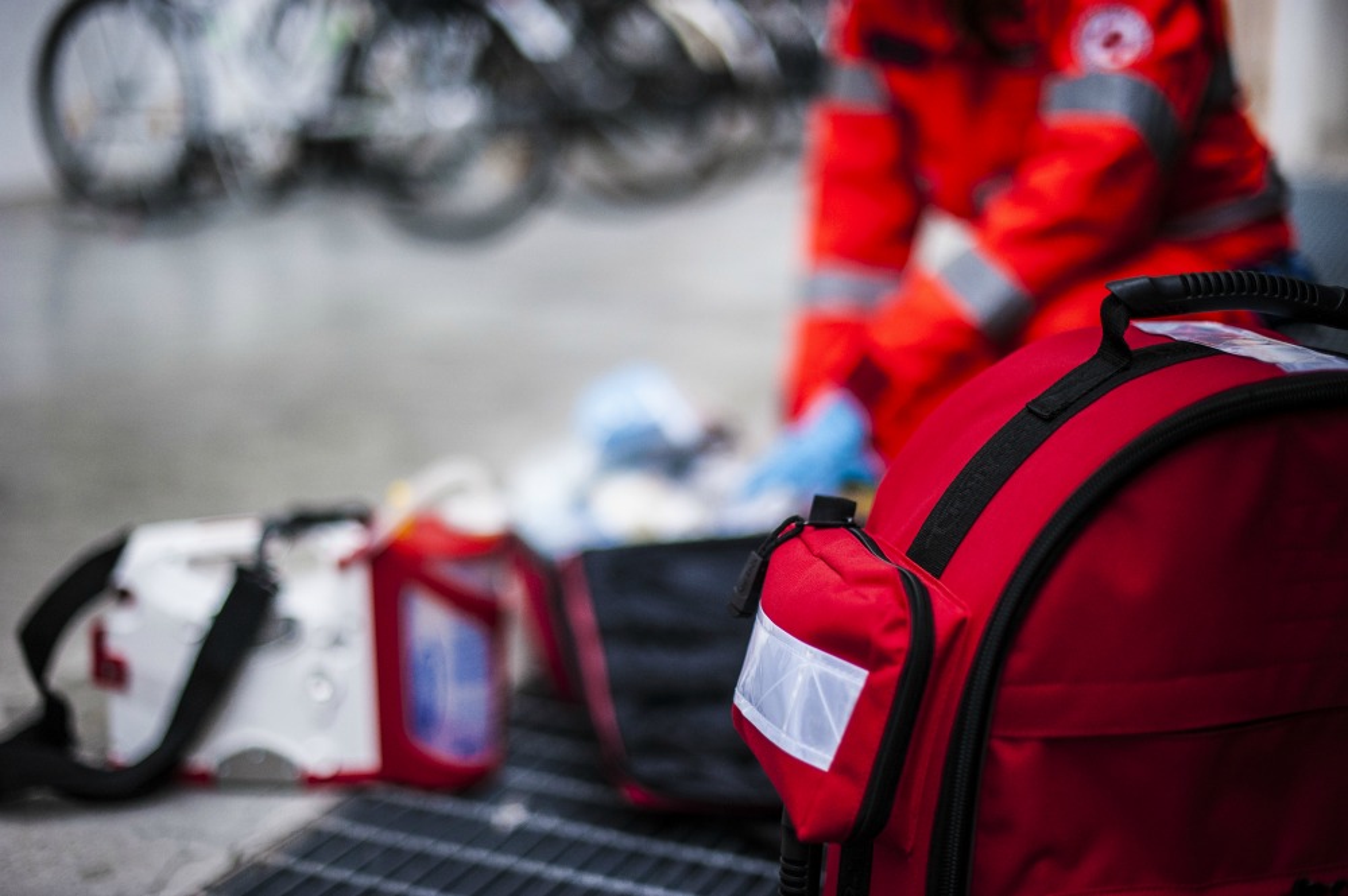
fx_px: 1871
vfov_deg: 26.9
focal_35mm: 50
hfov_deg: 39.6
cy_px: 448
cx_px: 674
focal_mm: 50
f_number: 1.4
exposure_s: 1/6400
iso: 1250
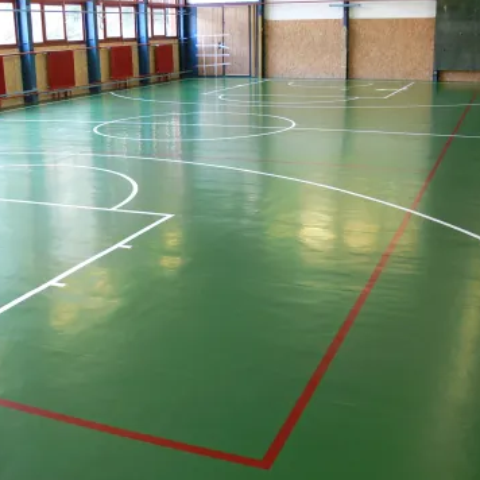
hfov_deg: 40.0
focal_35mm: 42
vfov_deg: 40.0
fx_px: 659
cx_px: 233
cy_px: 241
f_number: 2.8
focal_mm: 7.4
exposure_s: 1/30
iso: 200
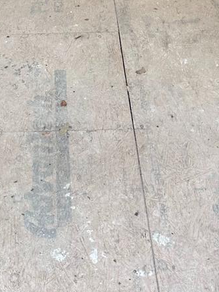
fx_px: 700
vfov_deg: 19.1
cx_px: 109
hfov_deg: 17.8
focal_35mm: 83
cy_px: -205
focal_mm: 6.86
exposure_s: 1/121
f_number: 1.78
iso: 50
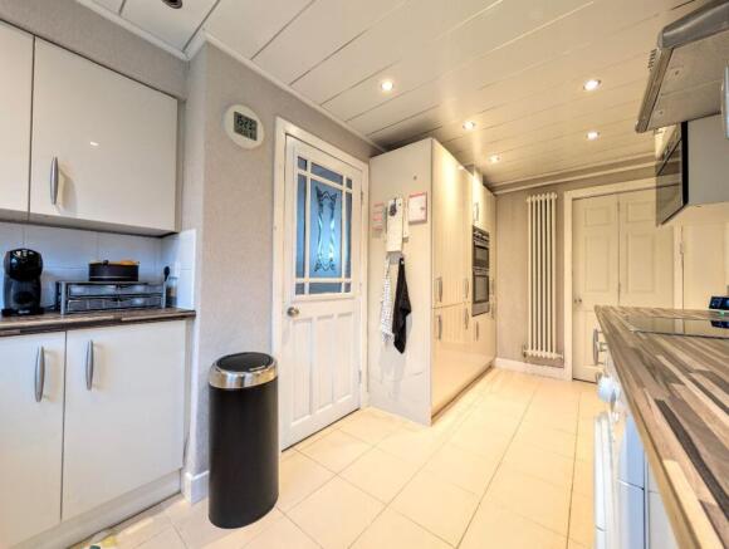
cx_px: 364
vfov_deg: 94.7
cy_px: 274
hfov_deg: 110.4
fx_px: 253
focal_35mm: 12
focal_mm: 2.02
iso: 52
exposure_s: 1/25
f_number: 1.7
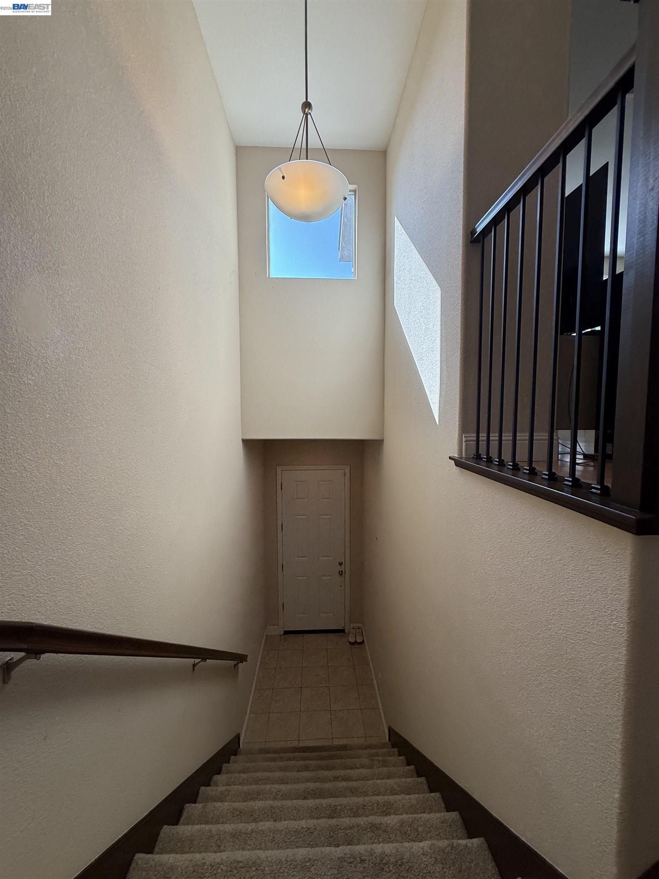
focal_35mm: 14
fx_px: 355
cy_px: 440
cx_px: 330
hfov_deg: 85.7
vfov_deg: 102.1
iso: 64
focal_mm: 2.22
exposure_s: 1/209
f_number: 2.2
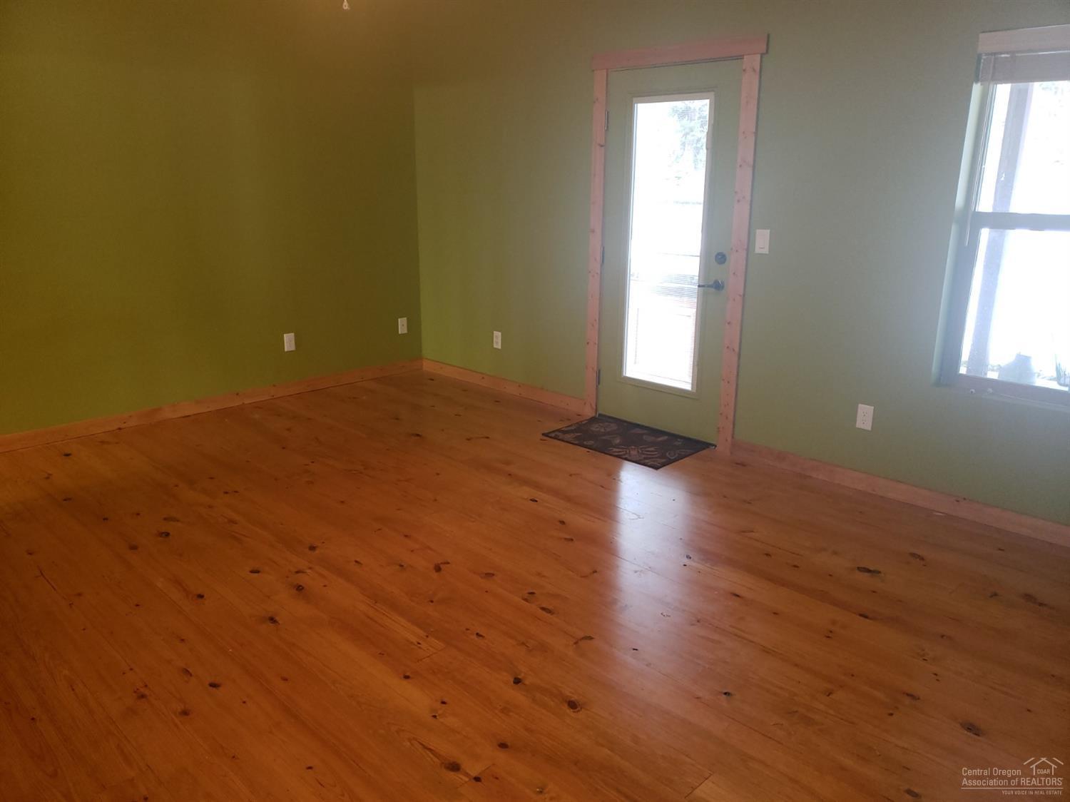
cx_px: 535
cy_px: 401
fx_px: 803
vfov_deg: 53.0
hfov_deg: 67.3
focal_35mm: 26
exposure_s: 1/17
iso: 125
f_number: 1.5
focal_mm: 4.3
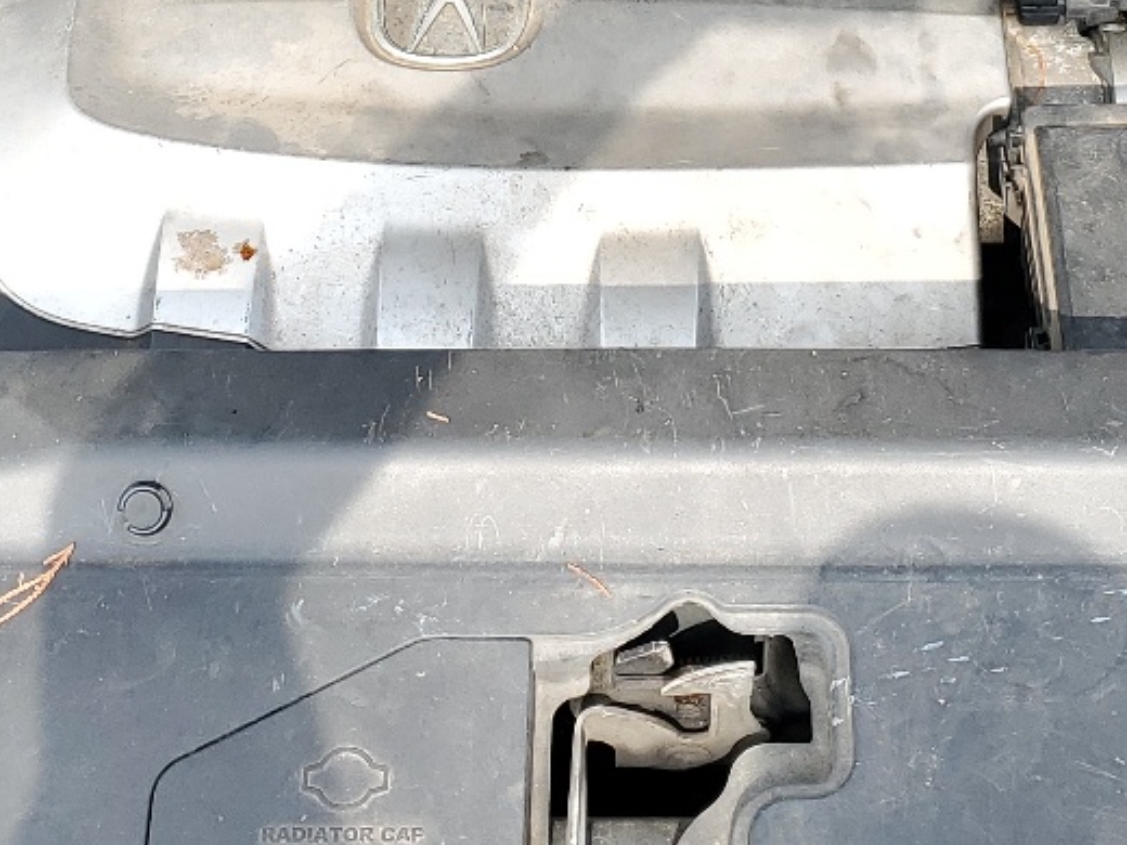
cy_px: -143
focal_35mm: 80
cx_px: 657
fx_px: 2605
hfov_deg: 24.4
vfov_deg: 17.6
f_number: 1.5
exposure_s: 1/909
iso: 50
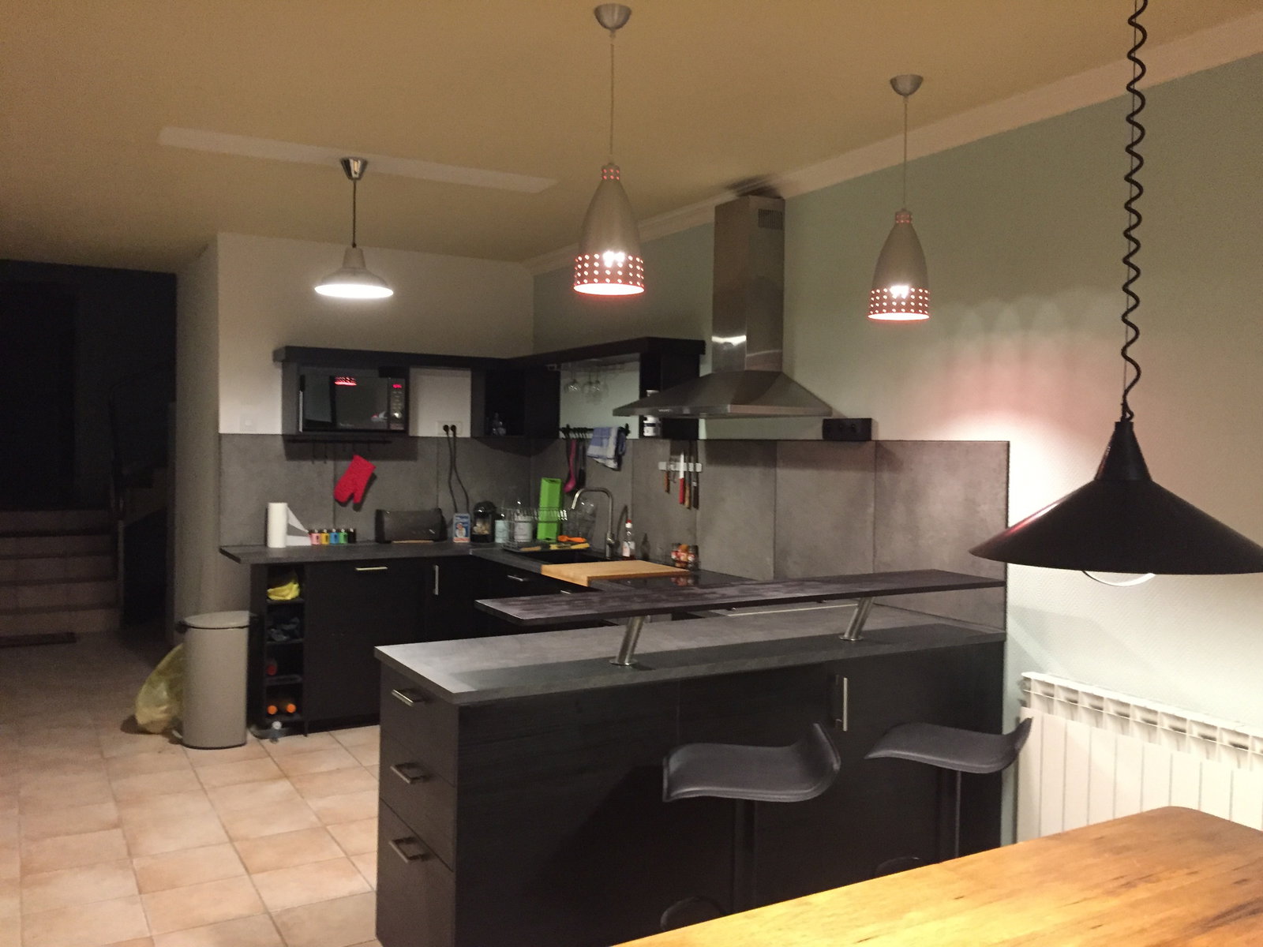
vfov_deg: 48.2
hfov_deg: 61.7
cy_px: 474
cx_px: 632
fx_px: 1058
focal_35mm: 29
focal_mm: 4.15
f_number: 2.2
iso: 320
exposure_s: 1/17
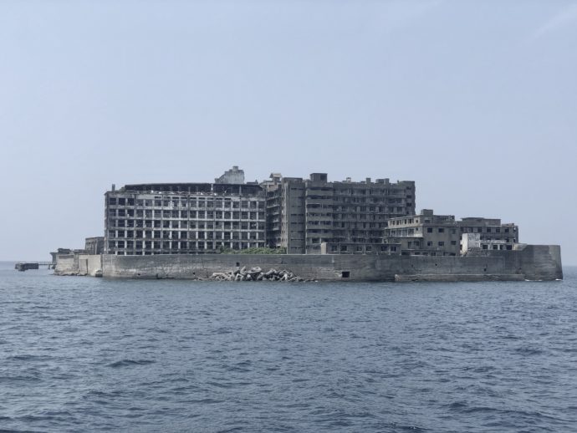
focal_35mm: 57
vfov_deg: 25.7
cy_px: 216
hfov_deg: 33.8
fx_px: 950
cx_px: 288
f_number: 2.8
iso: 20
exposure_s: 1/486
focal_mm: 6.6
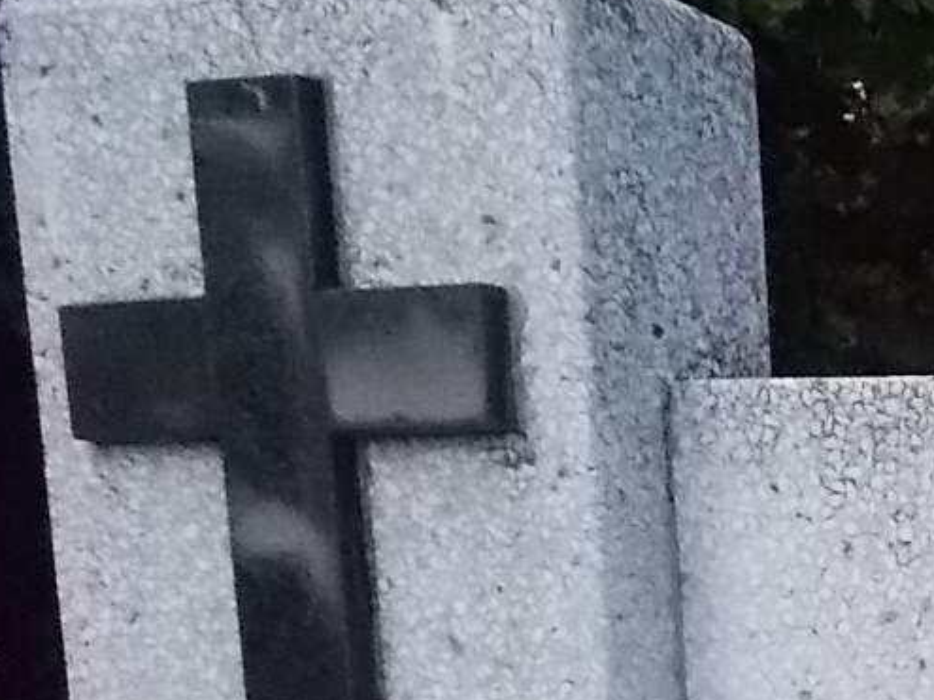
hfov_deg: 19.6
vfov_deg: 15.9
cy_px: 1104
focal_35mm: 84
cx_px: 1485
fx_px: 2266
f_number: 8
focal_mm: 4.6
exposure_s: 1/320
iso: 400
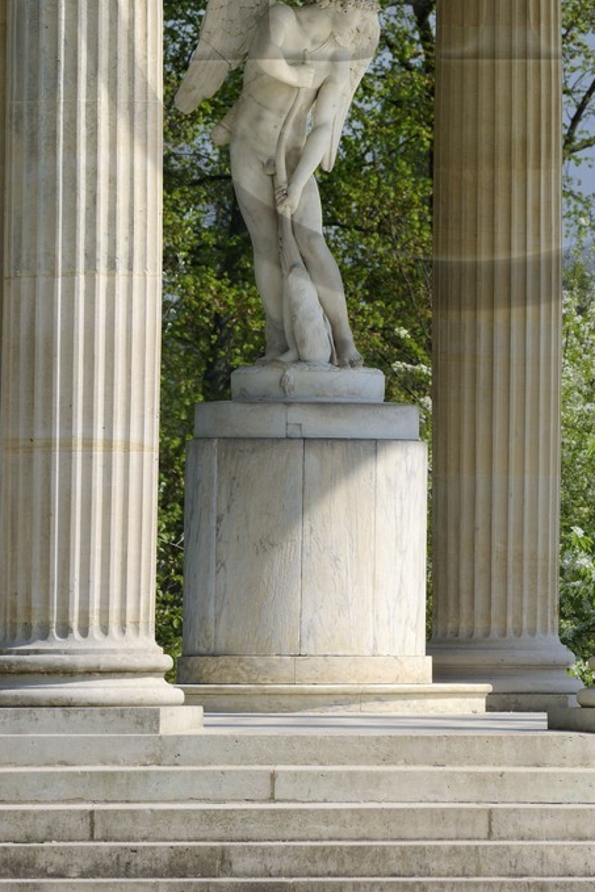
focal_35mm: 471
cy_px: -100
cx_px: 462
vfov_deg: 4.4
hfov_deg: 2.9
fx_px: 11670
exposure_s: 1/160
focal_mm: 200
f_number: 10
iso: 100
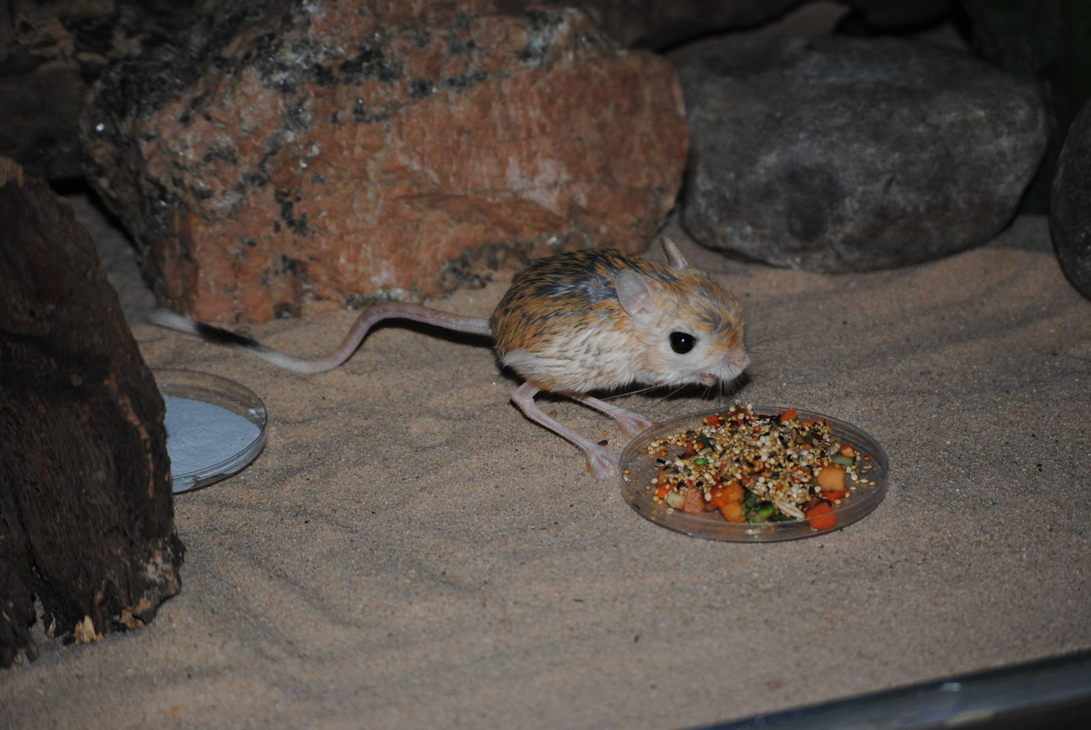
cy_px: 365
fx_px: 2503
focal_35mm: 82
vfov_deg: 16.6
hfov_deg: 24.6
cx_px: 546
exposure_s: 1/60
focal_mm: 55
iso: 200
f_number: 4.2
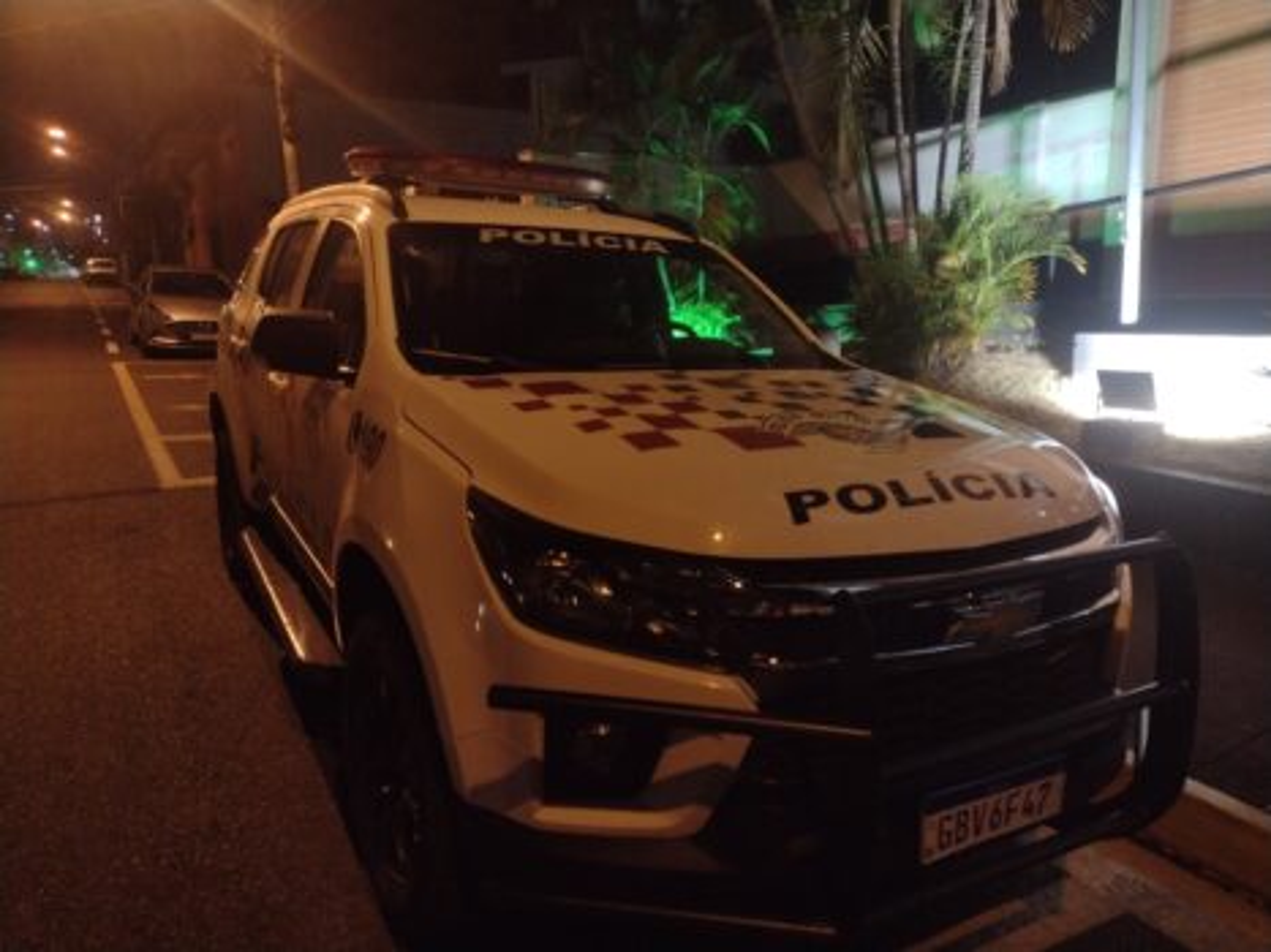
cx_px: 636
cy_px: 476
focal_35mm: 27
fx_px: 991
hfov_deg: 65.3
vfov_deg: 51.3
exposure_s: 1/30
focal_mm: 4.71
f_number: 1.7
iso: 306
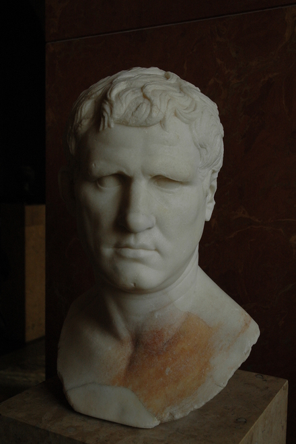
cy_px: 222
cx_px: 148
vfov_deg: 45.0
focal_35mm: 44
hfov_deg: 30.8
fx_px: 537
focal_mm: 29
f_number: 6.7
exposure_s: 1/180
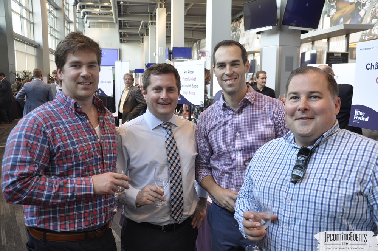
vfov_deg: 36.8
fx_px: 378
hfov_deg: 53.2
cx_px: 189
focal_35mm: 36
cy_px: 126
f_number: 5
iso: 400
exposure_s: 1/20
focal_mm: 24
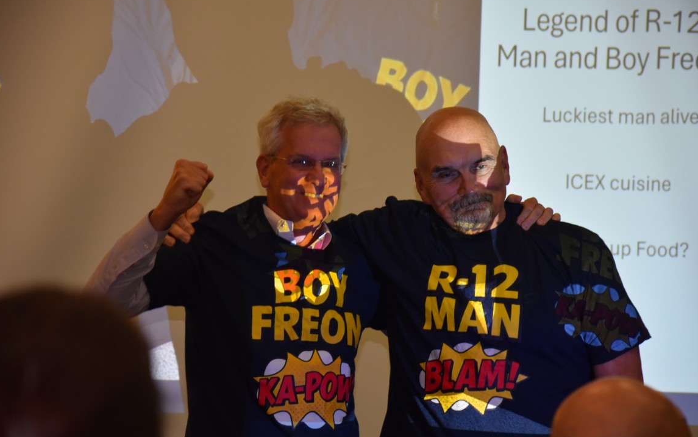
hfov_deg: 13.0
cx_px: 348
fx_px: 3073
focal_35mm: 162
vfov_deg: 8.1
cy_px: 226
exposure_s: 1/60
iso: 800
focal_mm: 105
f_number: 5.6
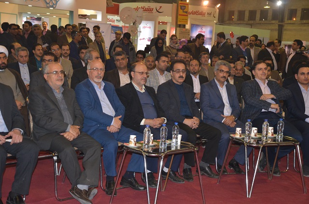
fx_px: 565
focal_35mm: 66
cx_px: 154
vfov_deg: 20.5
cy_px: 102
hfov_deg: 30.6
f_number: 4.5
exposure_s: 1/60
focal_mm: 44
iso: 800
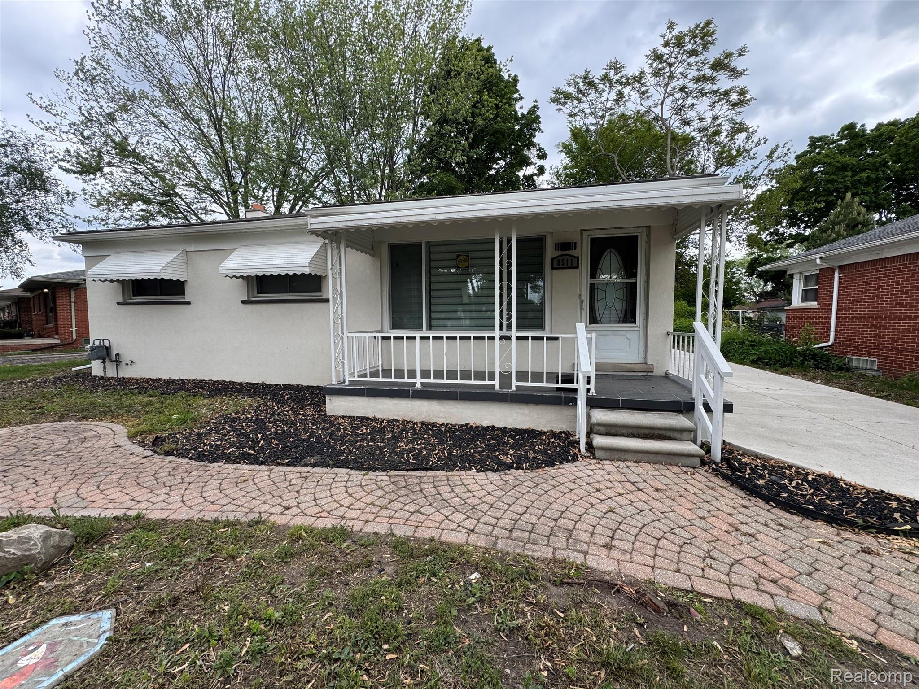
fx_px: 372
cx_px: 460
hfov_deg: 102.1
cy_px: 344
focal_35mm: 14
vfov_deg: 85.7
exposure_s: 1/276
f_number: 2.2
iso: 40
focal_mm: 2.22
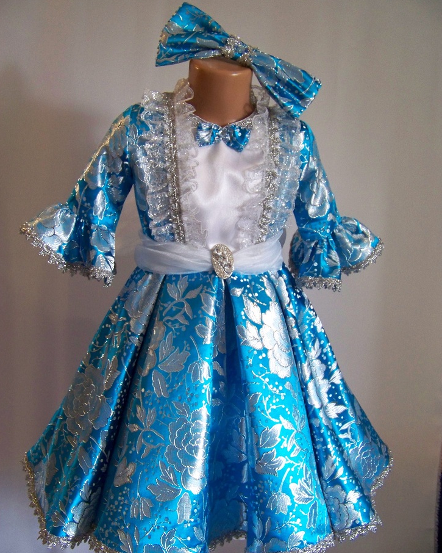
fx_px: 621
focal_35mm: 38
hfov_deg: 39.2
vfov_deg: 47.9
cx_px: 220
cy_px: 282
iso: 250
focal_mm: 5.85
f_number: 2.8
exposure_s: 1/30
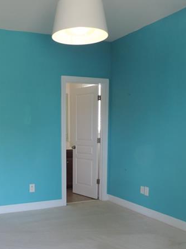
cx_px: 59
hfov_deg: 34.7
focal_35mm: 41
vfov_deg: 45.0
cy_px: 168
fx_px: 294
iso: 180
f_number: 3
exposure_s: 1/30
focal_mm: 4.3
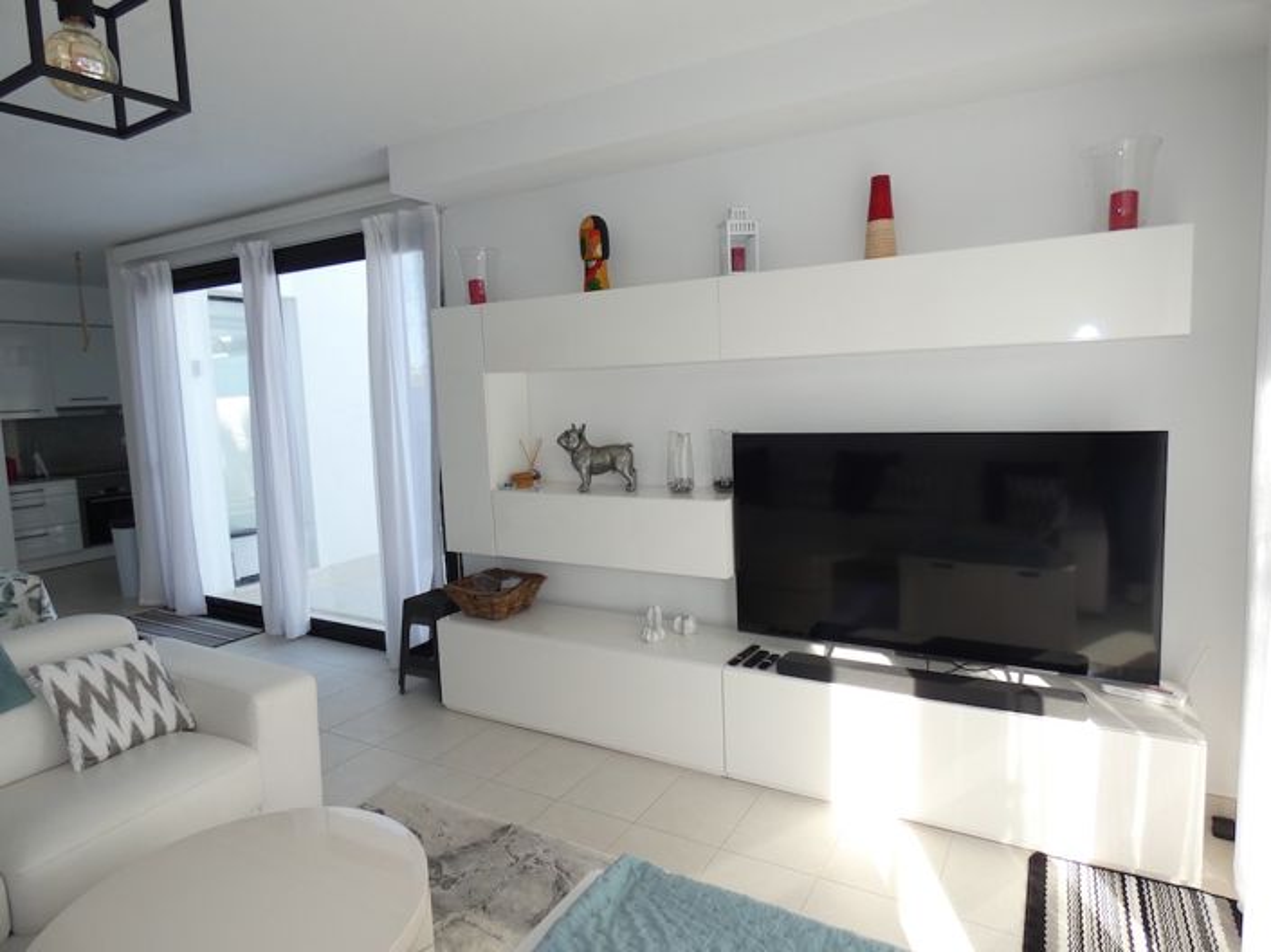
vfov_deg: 65.9
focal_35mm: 20
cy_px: 476
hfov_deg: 81.8
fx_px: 734
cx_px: 636
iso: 80
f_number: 2.8
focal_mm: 3.6
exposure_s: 1/200
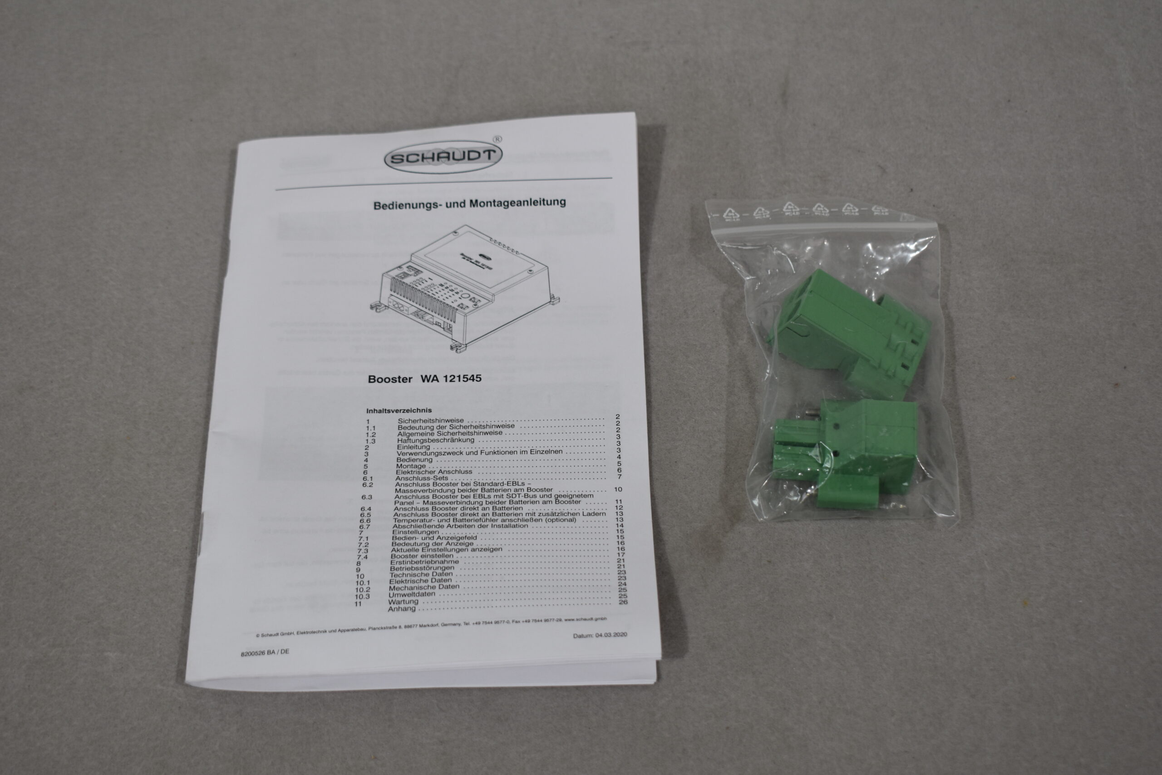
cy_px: 388
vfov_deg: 23.8
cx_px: 581
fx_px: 1840
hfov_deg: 35.1
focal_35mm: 57
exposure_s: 1/125
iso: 250
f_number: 5.6
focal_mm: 38
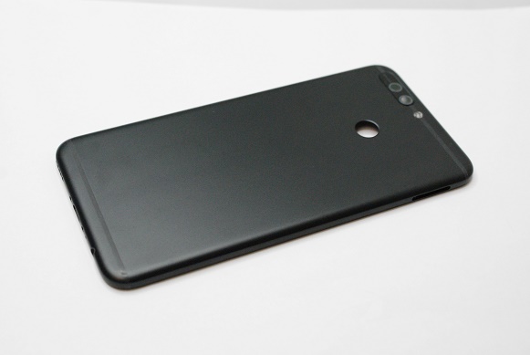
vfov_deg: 25.8
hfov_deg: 37.8
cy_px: 178
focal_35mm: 52
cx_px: 265
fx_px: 774
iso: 1600
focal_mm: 35
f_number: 5.6
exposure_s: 1/320
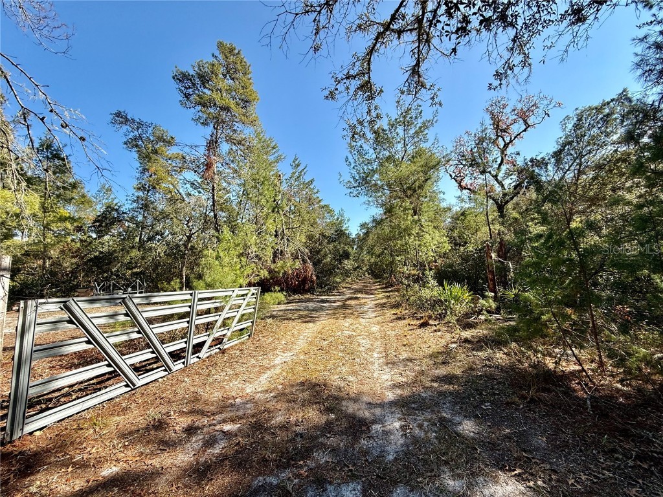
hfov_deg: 102.1
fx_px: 268
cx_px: 332
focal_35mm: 14
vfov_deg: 85.7
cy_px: 248
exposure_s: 1/985
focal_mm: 2.22
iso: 50
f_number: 2.2
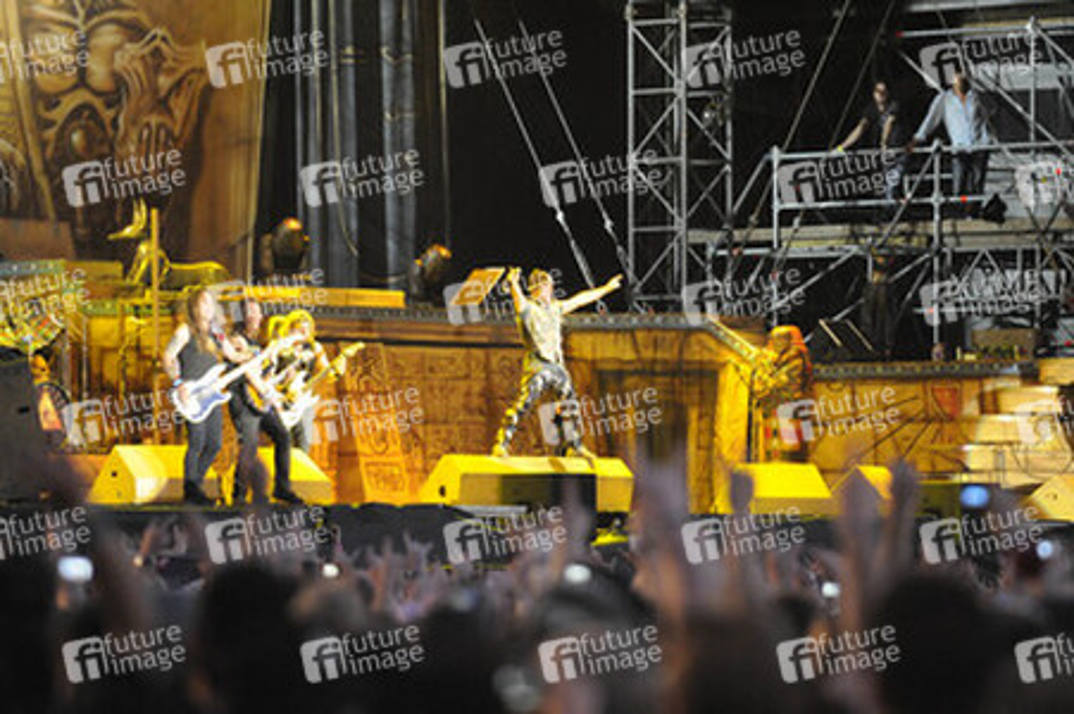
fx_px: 8943
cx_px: 537
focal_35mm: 300
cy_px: 357
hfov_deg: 6.9
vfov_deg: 4.6
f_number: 3.5
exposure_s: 1/250
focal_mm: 200
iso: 3200
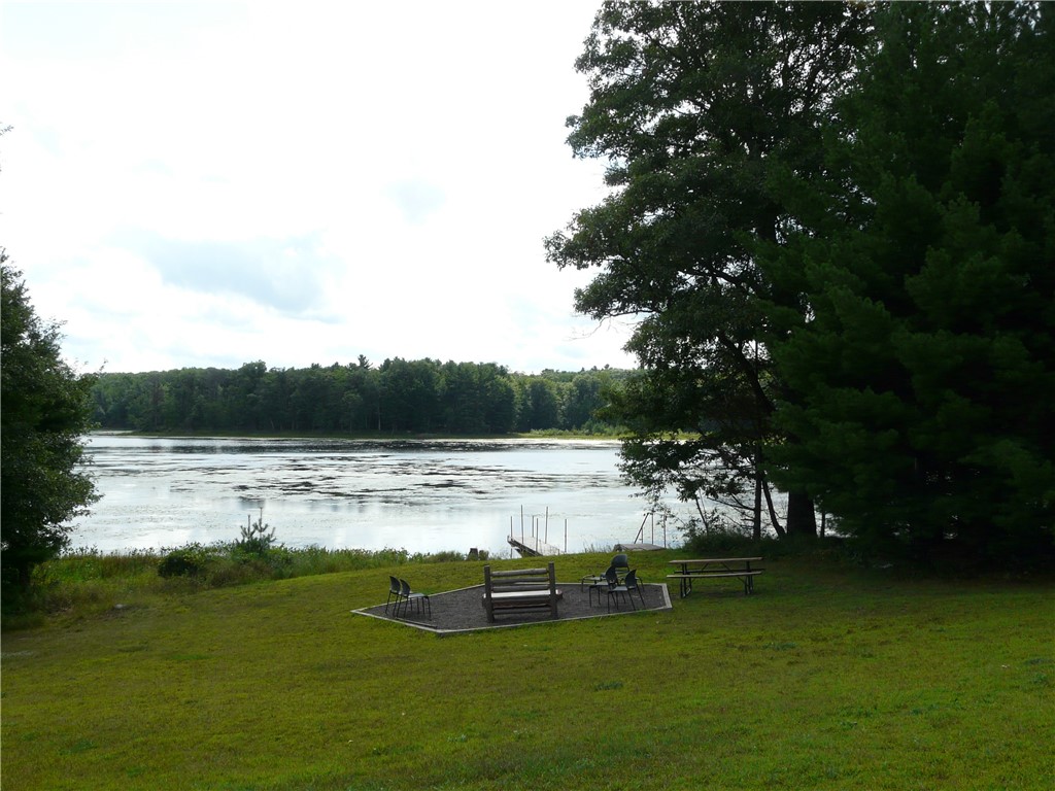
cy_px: 396
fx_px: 1097
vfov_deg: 39.7
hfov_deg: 51.4
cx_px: 528
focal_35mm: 36
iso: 100
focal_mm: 5.9
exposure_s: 1/320
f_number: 5.6
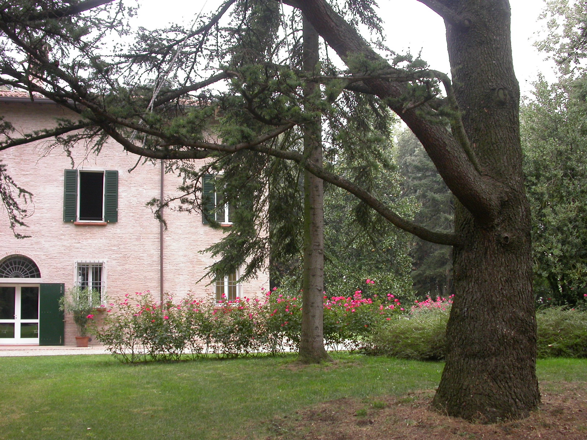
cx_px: 294
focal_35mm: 38
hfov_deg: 49.0
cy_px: 220
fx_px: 644
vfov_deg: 37.7
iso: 100
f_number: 3.3
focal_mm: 7.85
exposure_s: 1/61.5
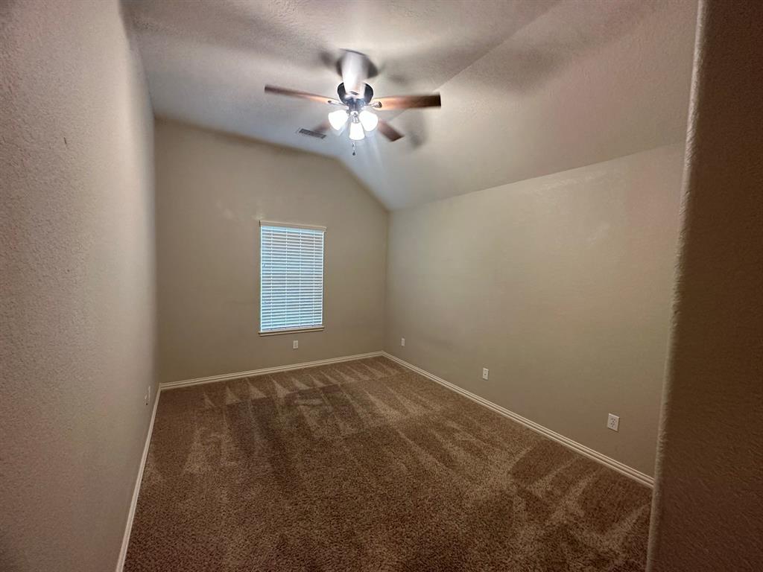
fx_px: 309
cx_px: 382
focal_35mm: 14
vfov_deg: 85.7
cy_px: 286
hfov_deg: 102.1
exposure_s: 1/60
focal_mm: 2.22
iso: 400
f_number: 2.2
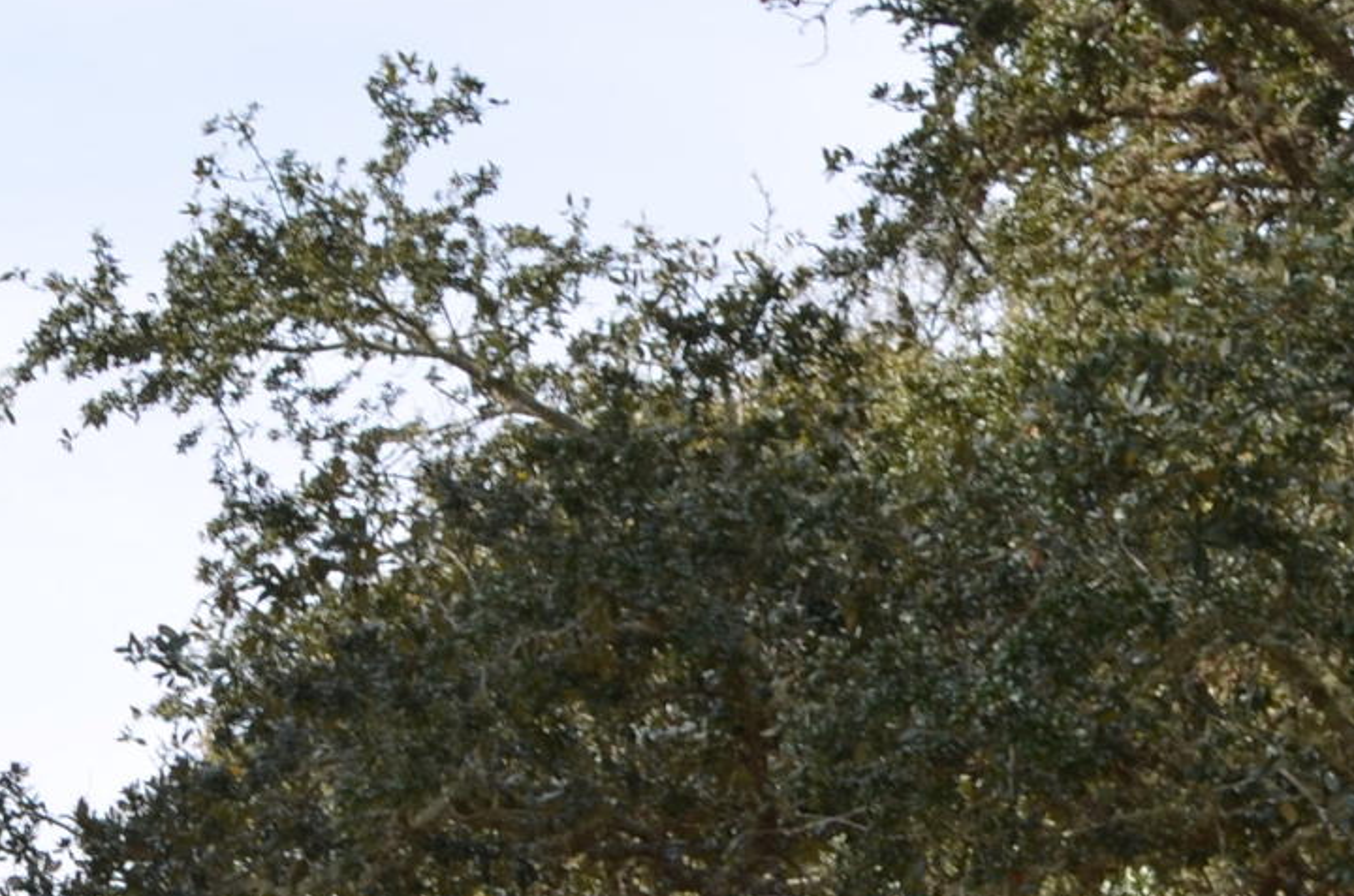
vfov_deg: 7.6
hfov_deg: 11.7
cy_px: 1633
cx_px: 45
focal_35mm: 175
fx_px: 6569
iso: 100
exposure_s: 1/200
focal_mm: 28
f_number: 7.1
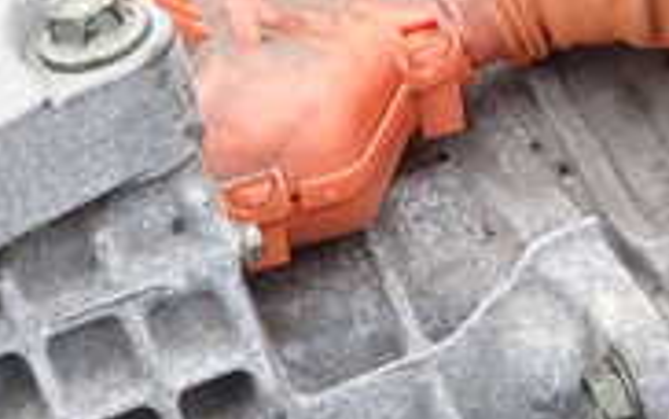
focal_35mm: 105
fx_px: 1916
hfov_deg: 19.8
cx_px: 305
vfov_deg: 12.3
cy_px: 412
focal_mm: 5.4
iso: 100
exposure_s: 1/160
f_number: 3.2
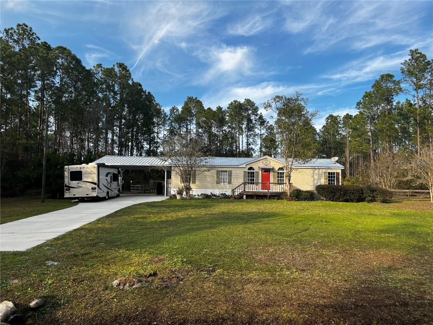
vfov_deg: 53.1
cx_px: 216
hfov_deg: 67.3
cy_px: 162
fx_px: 325
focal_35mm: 26
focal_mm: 5.7
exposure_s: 1/2457
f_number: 1.5
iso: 50
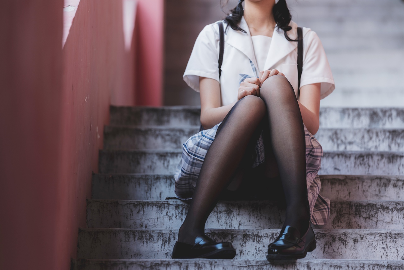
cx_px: 202
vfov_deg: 7.2
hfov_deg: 10.7
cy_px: 135
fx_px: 2155
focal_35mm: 192
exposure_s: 1/100
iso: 100
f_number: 3.2
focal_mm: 192
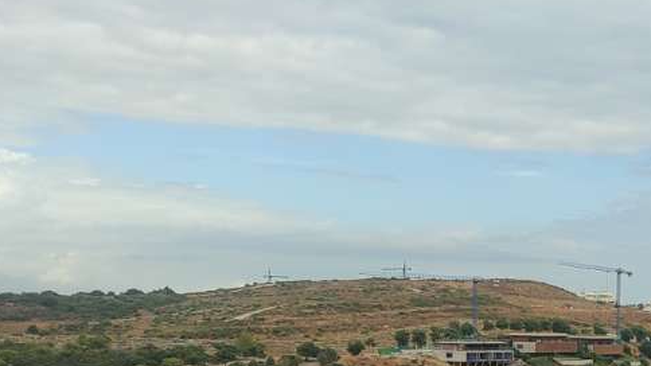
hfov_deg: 24.9
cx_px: 658
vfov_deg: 14.3
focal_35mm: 81
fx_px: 1398
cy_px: 482
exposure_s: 1/622
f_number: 1.89
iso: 50
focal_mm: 5.89
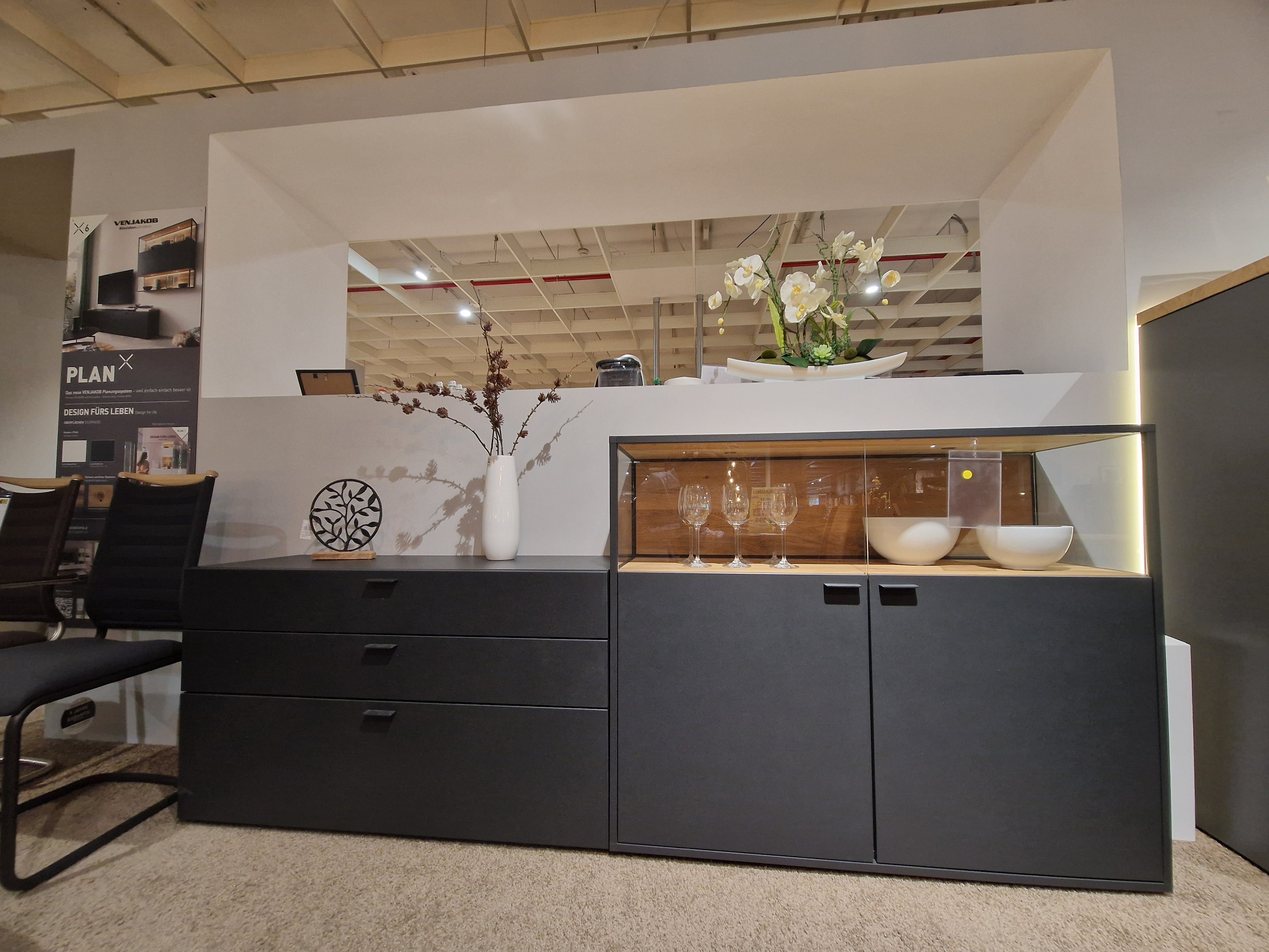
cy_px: 476
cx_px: 634
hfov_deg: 106.2
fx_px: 477
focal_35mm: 13
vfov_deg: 89.9
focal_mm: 2.2
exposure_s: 1/33
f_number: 2.2
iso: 320
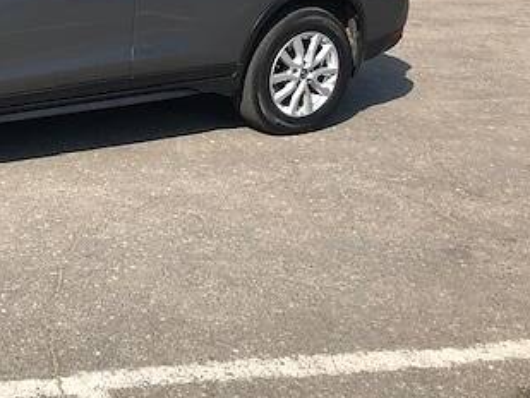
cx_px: -3
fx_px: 888
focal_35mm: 58
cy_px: 86
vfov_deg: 24.9
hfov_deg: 30.8
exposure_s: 1/1499
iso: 20
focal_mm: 4
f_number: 1.8
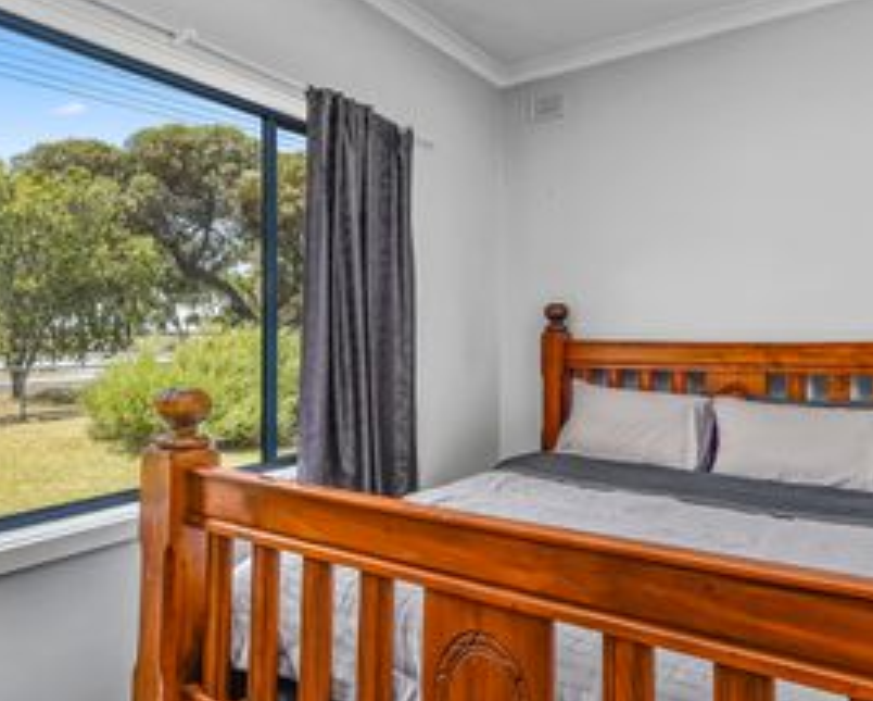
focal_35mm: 23
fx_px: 595
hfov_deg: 71.8
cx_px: 521
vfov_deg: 61.0
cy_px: 357
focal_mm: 14
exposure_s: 1/6
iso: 125
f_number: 11
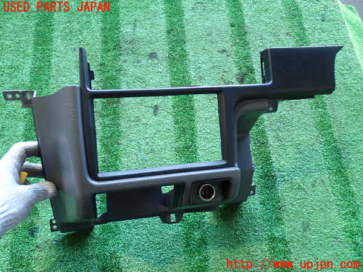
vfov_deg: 46.8
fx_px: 315
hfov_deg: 60.0
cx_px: 182
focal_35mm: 30
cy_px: 136
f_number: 2.3
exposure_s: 1/30
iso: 200
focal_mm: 5.4
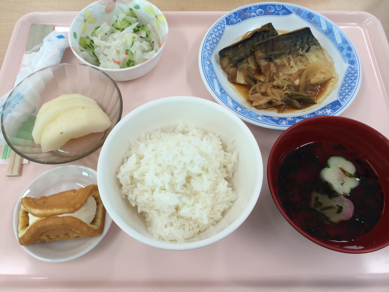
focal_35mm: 30
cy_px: 146
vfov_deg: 46.8
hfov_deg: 60.0
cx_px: 194
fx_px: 337
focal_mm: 4.12
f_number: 2.2
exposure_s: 1/60
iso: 40
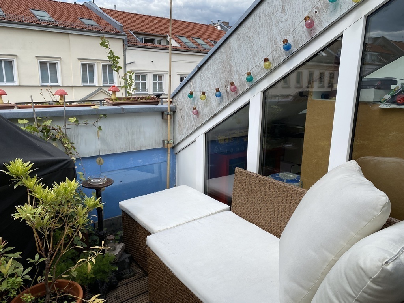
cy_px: 152
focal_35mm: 26
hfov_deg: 67.3
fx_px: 303
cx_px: 202
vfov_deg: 53.1
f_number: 1.8
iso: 32
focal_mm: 4.25
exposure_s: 1/1927
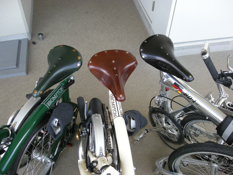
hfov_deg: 52.6
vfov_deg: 40.7
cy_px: 88
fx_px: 236
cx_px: 116
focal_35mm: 35
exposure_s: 1/54.6
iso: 68
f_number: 2.8
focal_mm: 5.7
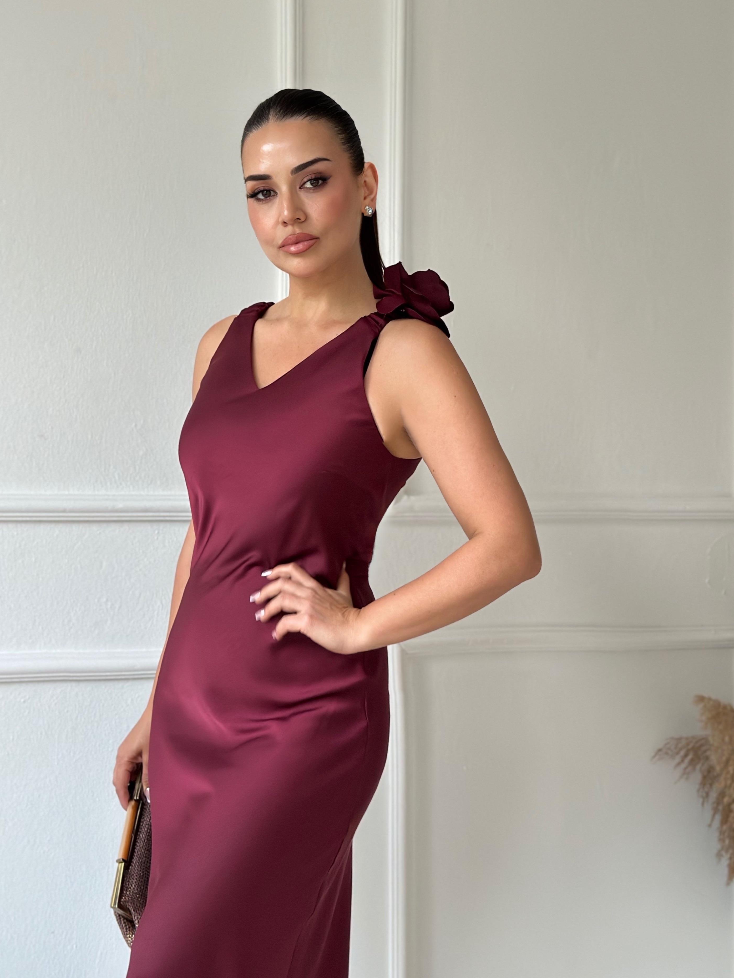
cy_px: 516
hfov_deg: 28.0
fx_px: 1470
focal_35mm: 52
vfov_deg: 36.8
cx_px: 338
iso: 400
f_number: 1.78
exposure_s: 1/60
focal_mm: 6.86
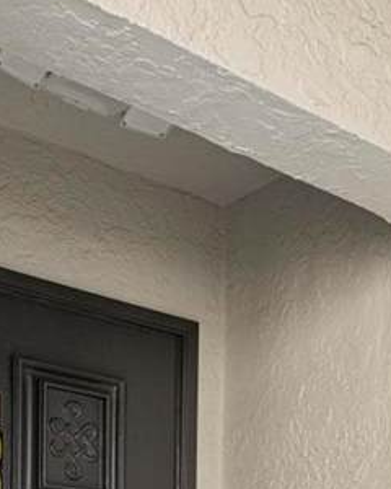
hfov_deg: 22.1
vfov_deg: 24.8
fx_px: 926
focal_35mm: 64
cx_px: 466
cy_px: 669
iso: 400
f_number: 8
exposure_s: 1/80
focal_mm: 16
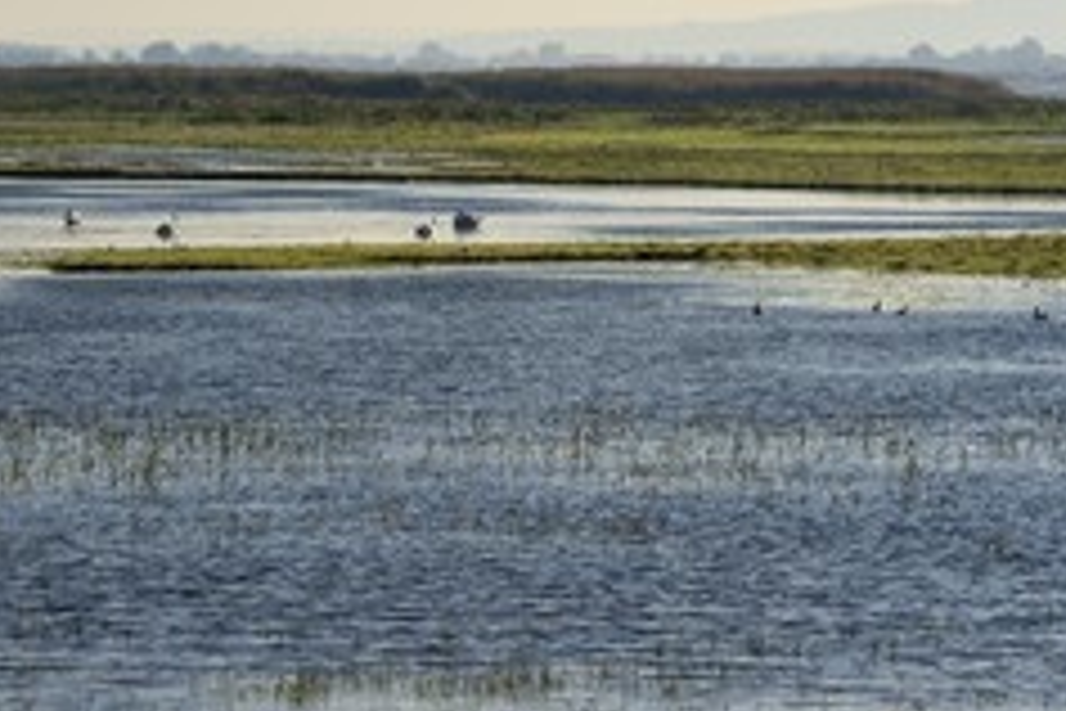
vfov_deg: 3.9
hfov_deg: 5.8
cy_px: 297
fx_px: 10482
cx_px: 549
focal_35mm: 354
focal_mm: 200
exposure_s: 1/250
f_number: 16
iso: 200
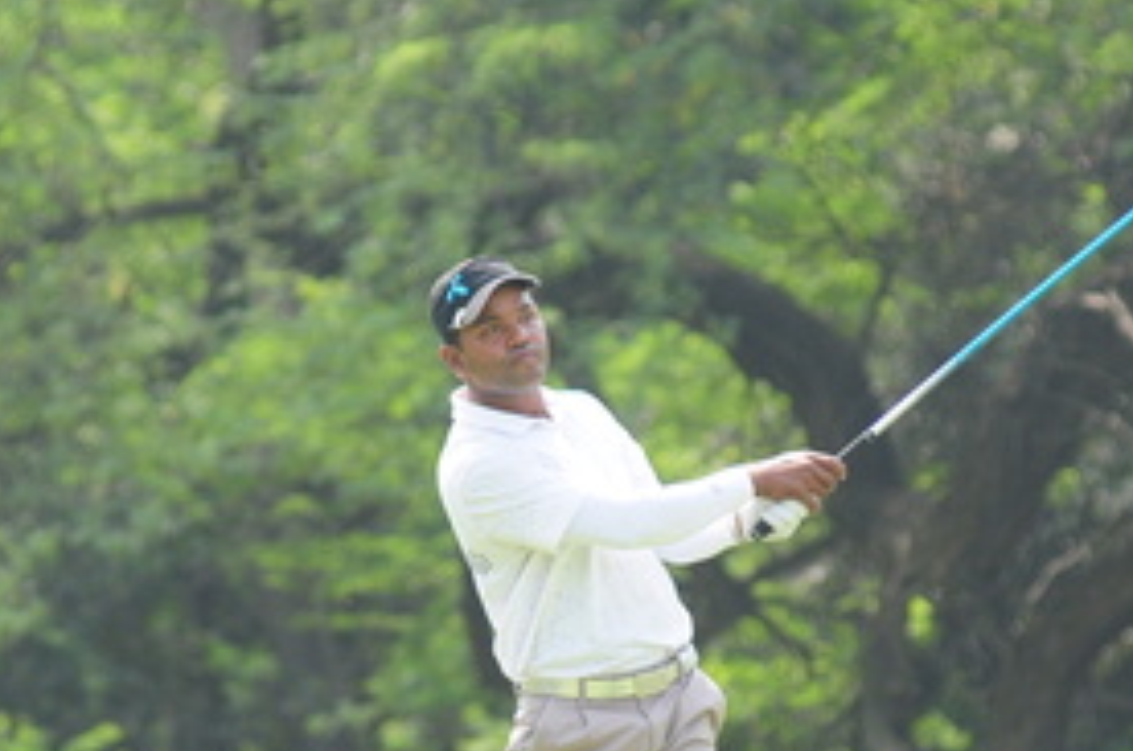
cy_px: 581
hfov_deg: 3.2
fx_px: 20515
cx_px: 554
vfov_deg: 2.1
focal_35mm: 653
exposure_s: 1/1000
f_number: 4
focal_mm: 200
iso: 500
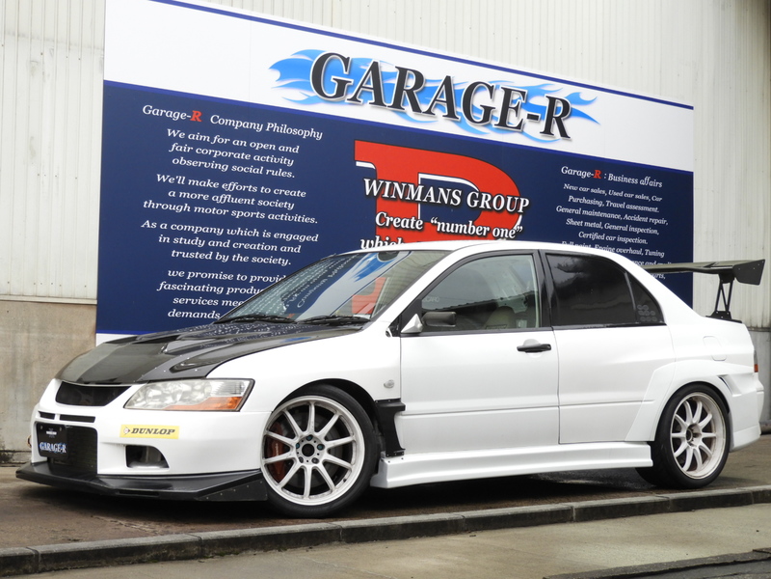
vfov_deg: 22.6
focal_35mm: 65
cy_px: 290
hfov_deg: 29.8
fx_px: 1448
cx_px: 386
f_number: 4.2
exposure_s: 1/30
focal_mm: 11.6
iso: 200
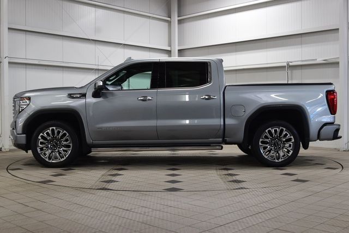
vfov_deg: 30.9
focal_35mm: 44
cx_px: 174
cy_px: 116
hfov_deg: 45.0
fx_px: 422
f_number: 6.3
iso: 400
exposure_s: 1/20
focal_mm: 29
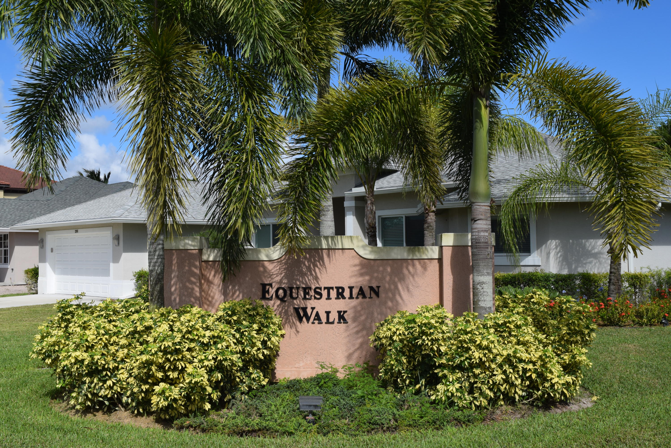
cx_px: 336
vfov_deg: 33.0
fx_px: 755
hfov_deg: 47.9
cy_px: 224
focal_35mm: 40
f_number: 11
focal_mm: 27
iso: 200
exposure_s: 1/500
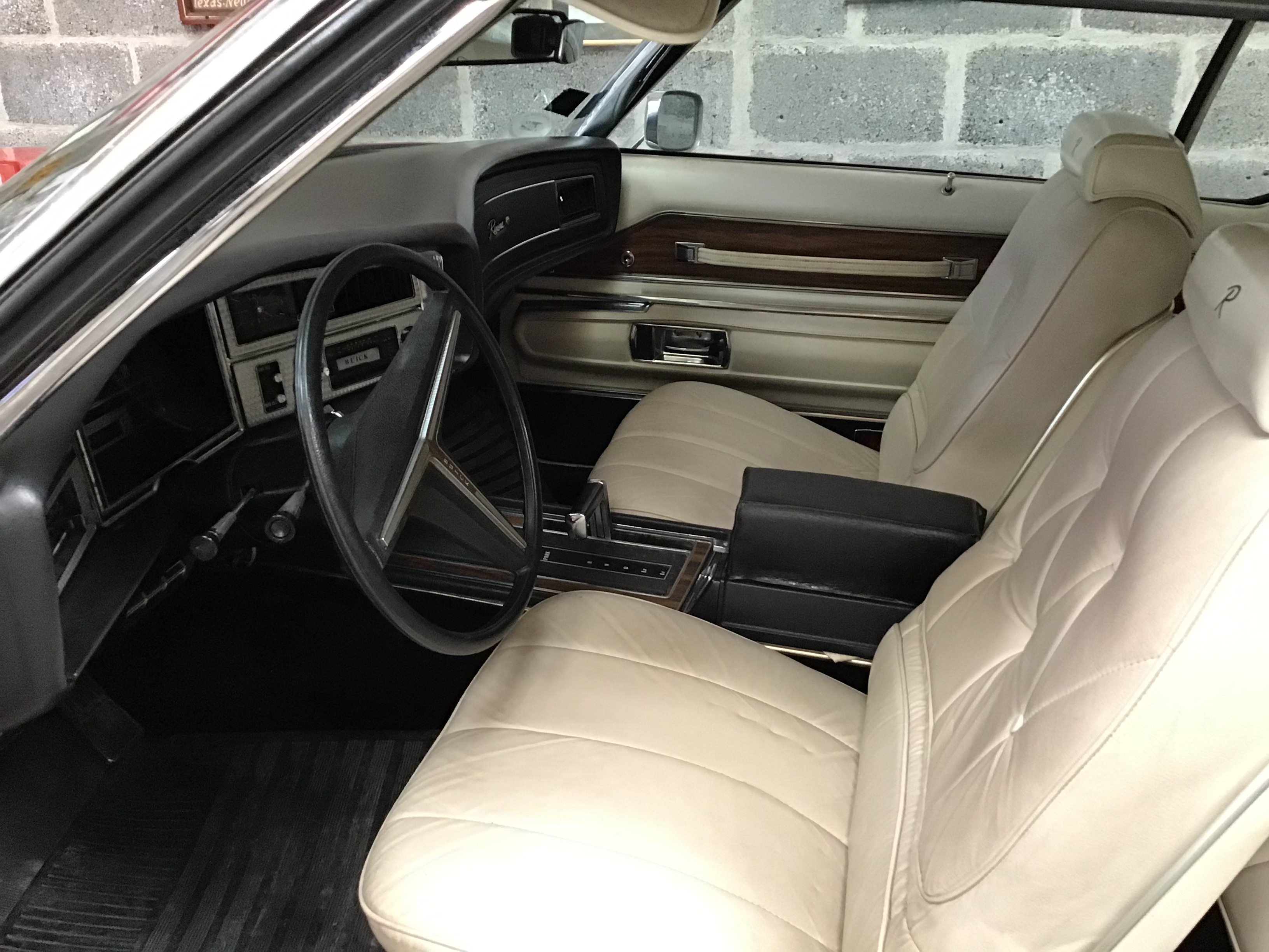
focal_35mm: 31
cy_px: 476
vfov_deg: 45.4
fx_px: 1136
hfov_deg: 58.4
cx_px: 634
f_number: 2.4
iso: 200
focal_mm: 3.3
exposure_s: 1/33
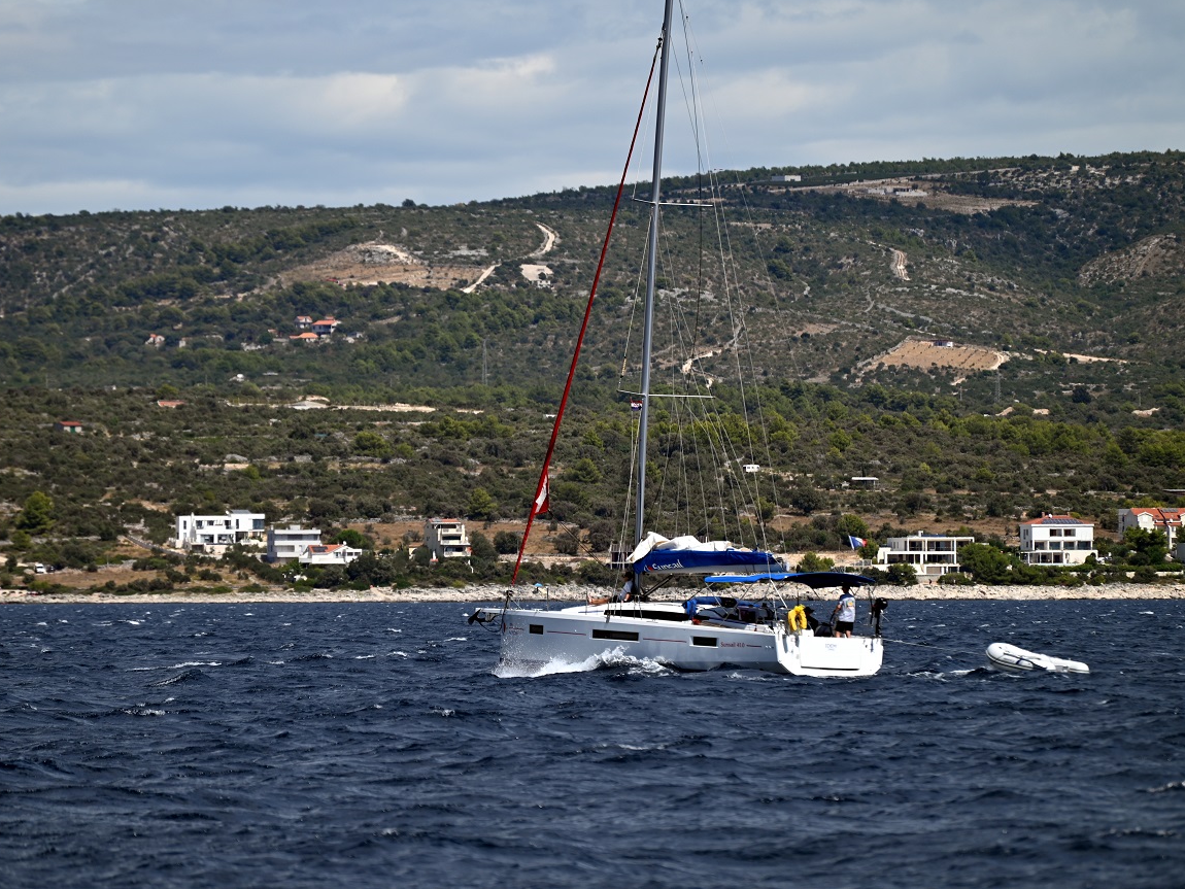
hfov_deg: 6.1
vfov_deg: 4.6
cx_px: 539
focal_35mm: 326
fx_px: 11162
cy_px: 443
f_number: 5.6
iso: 125
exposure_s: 1/1000
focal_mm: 300
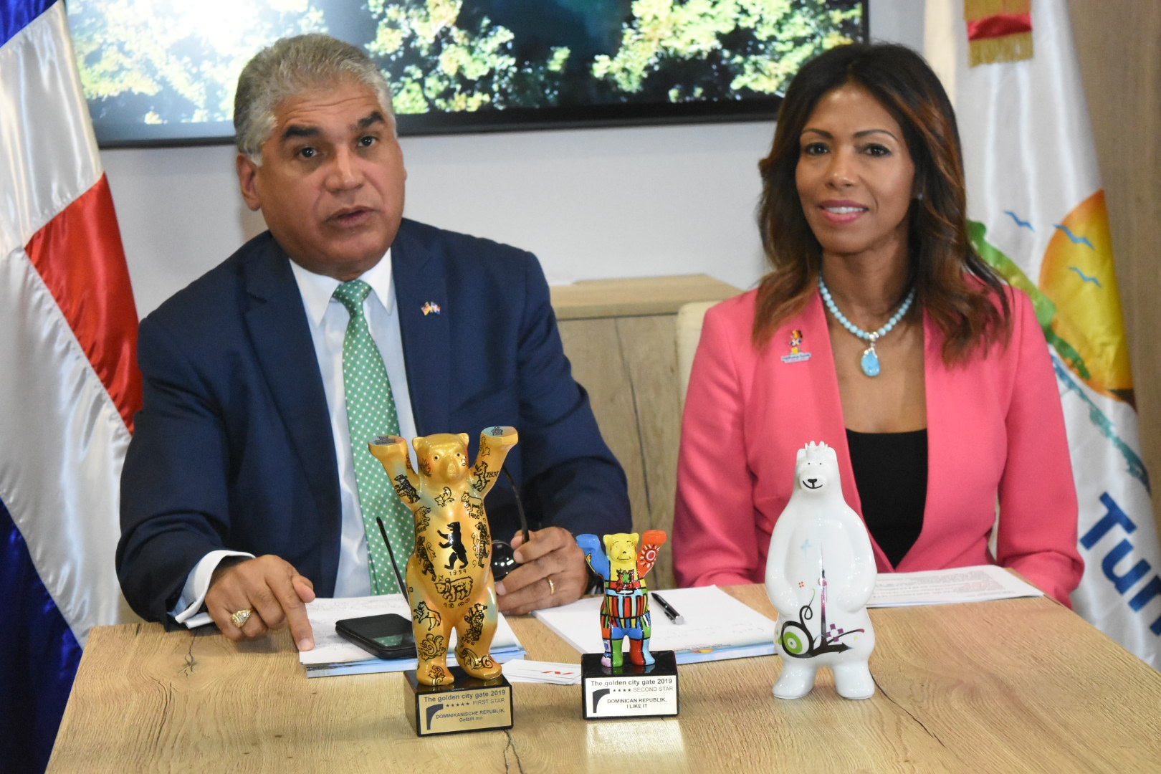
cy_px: 387
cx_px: 580
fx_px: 2660
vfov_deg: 16.6
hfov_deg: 24.6
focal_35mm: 82
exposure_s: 1/250
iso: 8000
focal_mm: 55
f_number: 5.6
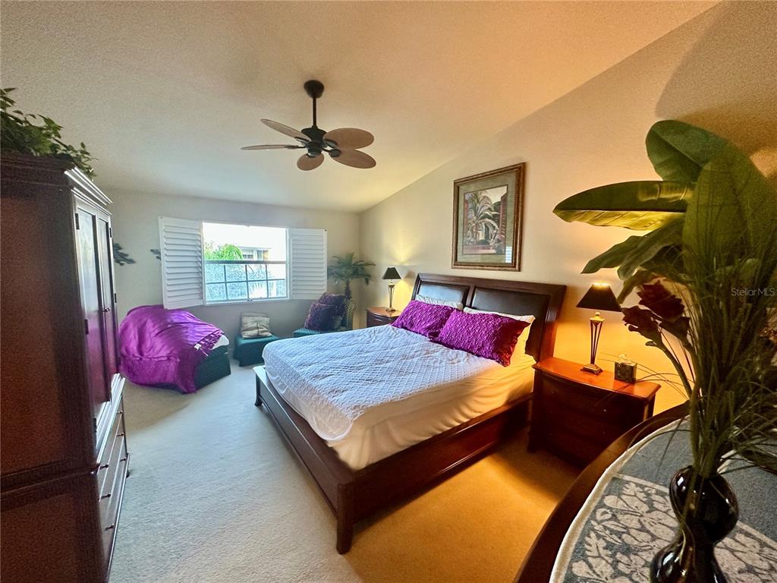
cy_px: 292
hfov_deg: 102.1
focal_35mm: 14
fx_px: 314
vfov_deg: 85.7
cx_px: 388
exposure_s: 1/60
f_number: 2.2
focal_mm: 2.22
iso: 320
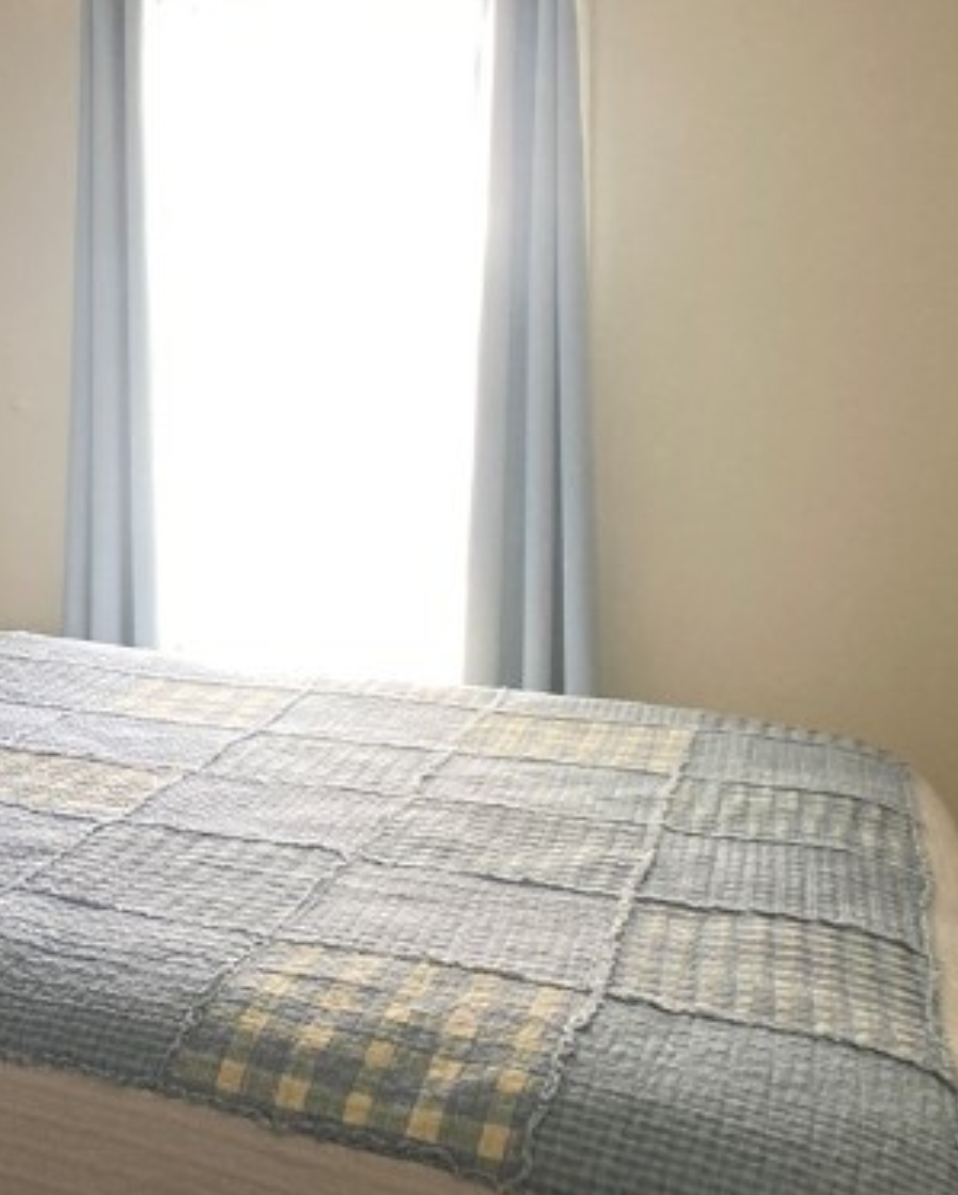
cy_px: 282
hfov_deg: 19.3
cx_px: -192
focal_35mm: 75
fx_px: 2655
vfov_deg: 25.0
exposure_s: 1/64
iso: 80
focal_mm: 3.99
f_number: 1.8
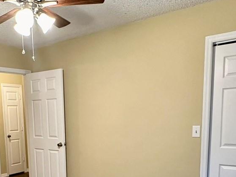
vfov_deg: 34.2
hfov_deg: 45.9
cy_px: 156
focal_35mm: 40
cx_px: 75
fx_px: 273
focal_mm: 2.22
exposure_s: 1/60
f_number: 2.2
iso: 400
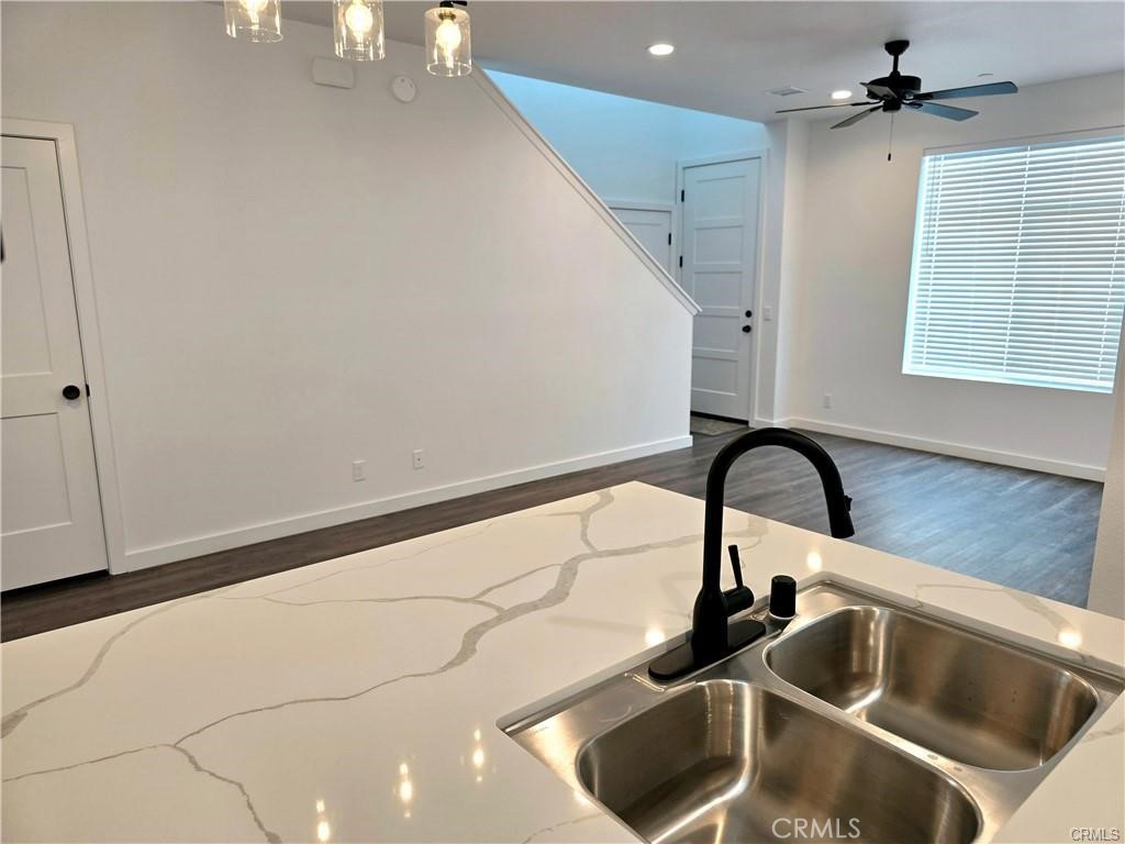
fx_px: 747
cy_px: 422
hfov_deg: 73.9
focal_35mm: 23
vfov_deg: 58.9
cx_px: 562
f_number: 1.7
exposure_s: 1/120
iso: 64
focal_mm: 6.3
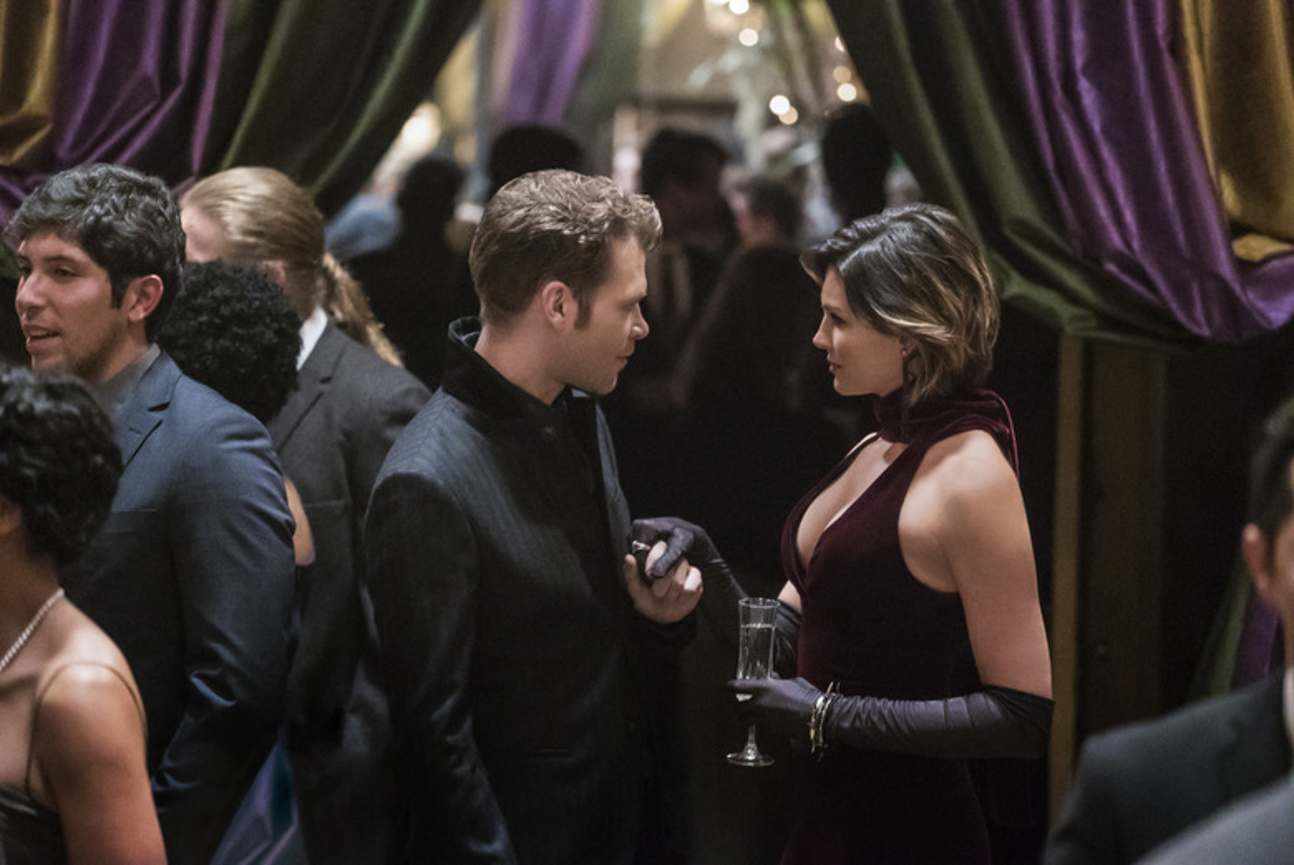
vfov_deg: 8.3
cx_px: 647
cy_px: 432
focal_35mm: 165
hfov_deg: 12.4
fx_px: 5934
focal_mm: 165
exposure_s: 1/60
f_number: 4
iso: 12800
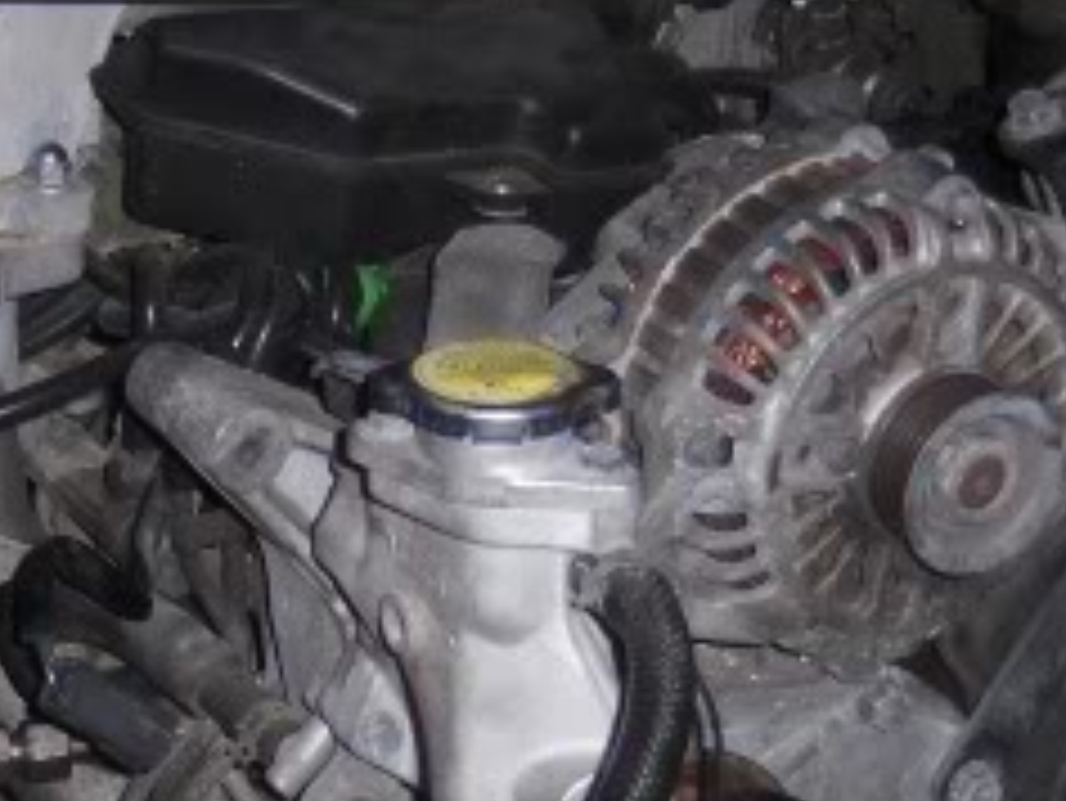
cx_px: 265
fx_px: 3636
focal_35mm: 118
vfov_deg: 12.5
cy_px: 572
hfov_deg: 16.6
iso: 100
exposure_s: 1/60
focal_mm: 7.5
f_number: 2.8
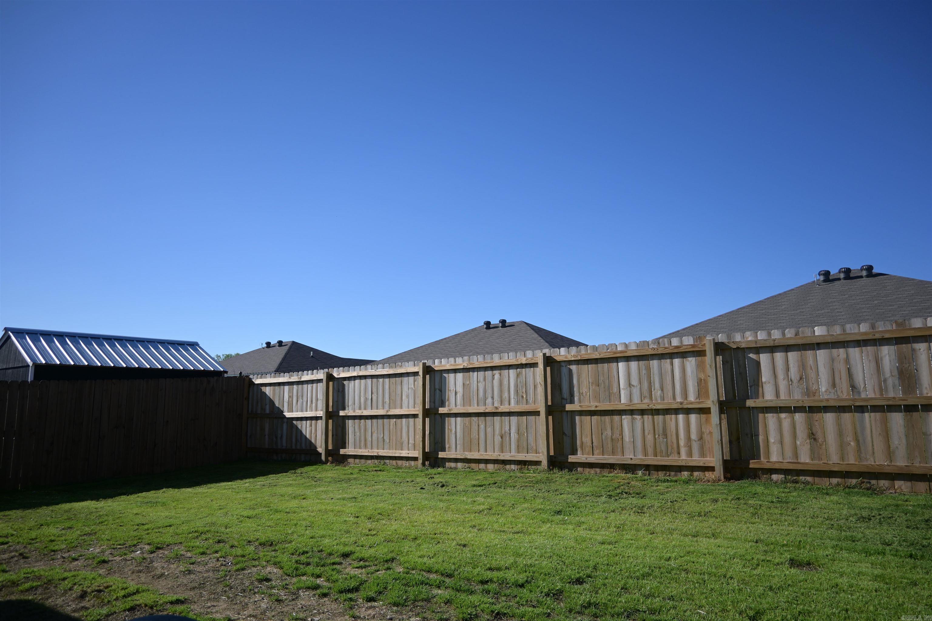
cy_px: 310
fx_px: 621
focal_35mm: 24
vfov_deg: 53.1
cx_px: 466
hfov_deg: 73.7
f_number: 3.5
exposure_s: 1/2000
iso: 110
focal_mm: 16
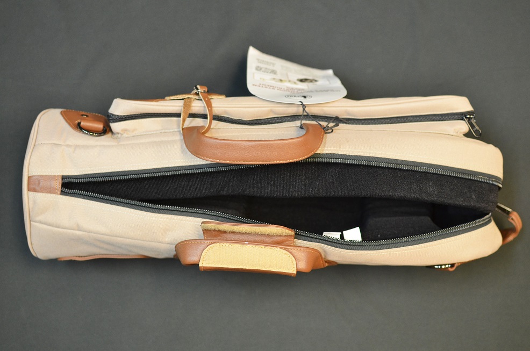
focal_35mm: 52
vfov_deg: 25.6
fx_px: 771
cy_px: 176
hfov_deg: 37.9
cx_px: 265
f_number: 3.5
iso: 800
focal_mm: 35
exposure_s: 1/50
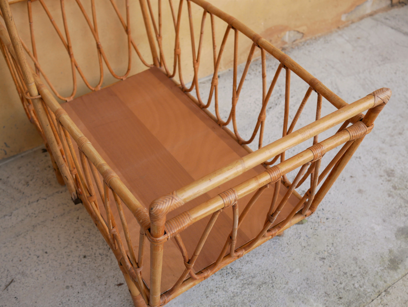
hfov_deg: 46.8
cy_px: 154
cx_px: 204
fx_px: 472
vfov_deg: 36.0
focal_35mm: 40
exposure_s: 1/250
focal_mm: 20
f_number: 2.8
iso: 200
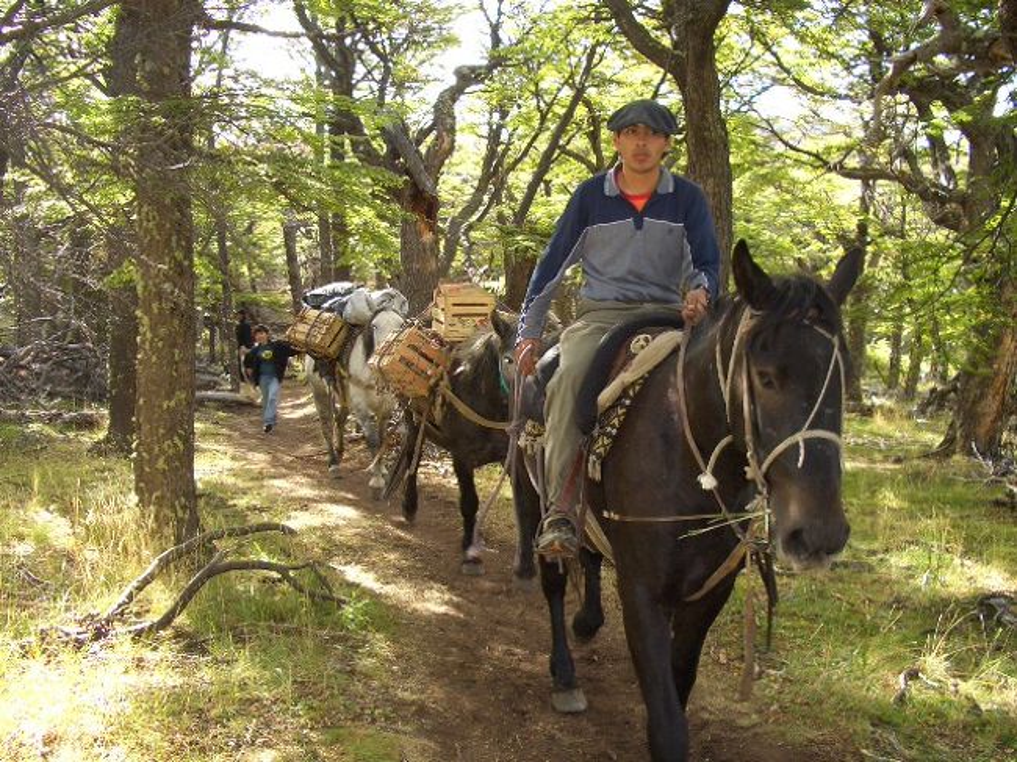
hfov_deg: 52.6
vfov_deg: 40.7
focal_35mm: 35
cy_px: 381
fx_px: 1028
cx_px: 508
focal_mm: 5.8
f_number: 2.6
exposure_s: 1/125
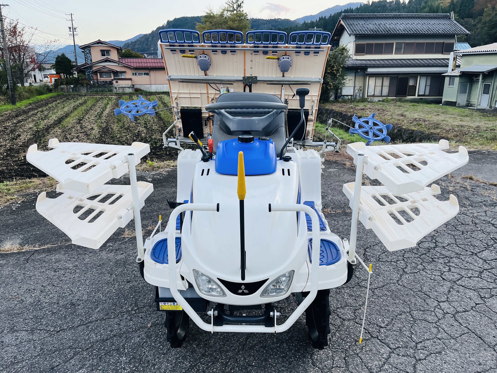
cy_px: 186
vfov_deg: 53.1
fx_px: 373
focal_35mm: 26
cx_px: 248
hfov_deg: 67.3
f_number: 1.6
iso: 125
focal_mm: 5.1
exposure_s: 1/121
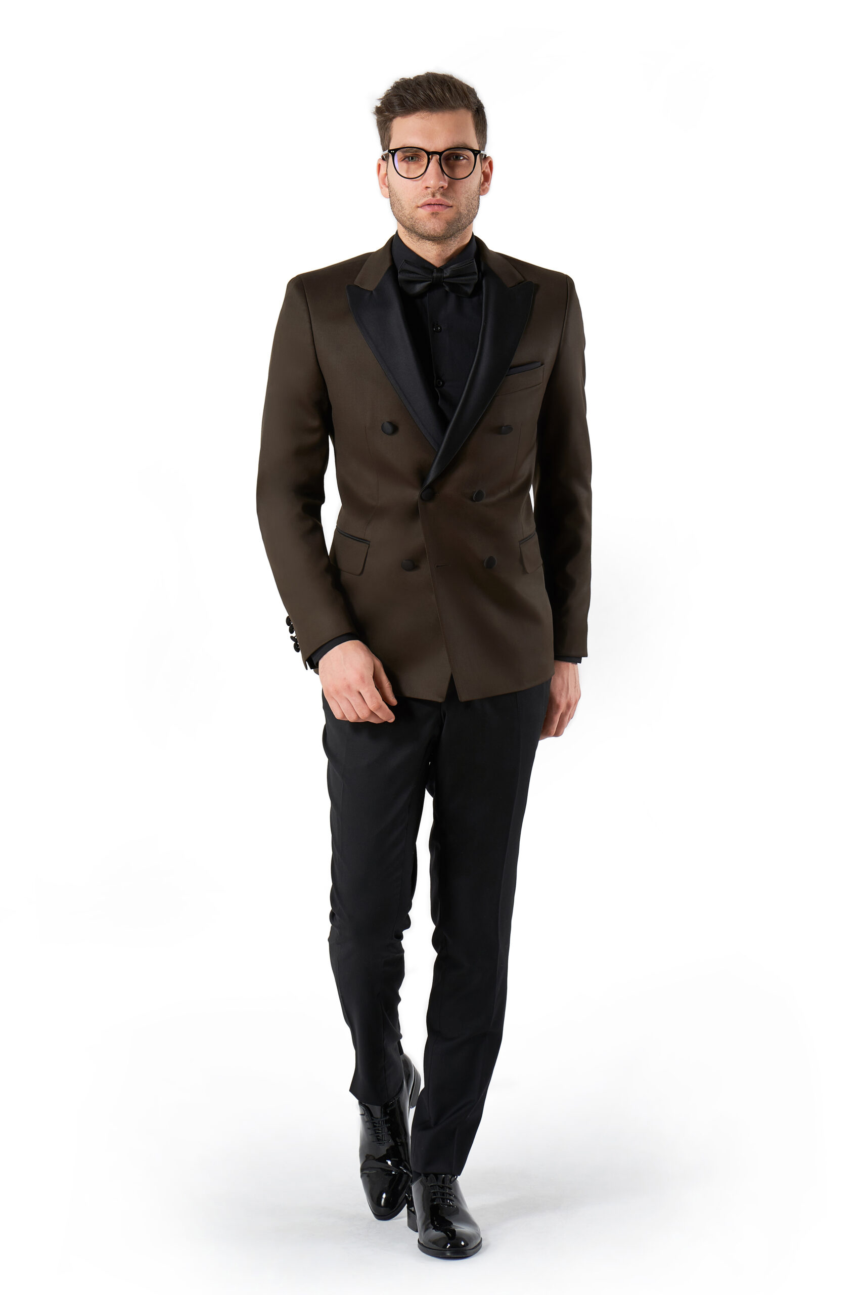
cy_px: 648
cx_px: 432
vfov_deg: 23.9
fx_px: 3056
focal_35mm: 85
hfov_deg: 16.1
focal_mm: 85
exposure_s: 1/125
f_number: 9.5
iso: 100
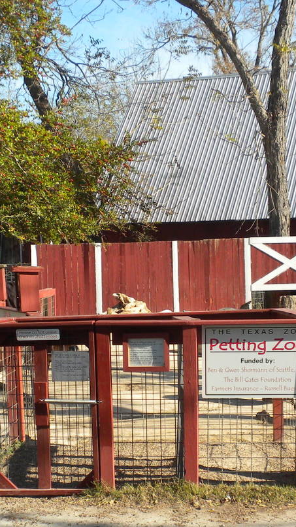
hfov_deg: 15.1
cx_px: 152
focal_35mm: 80
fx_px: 1117
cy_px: 366
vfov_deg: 26.3
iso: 64
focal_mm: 6.6
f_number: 3.5
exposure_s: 1/500
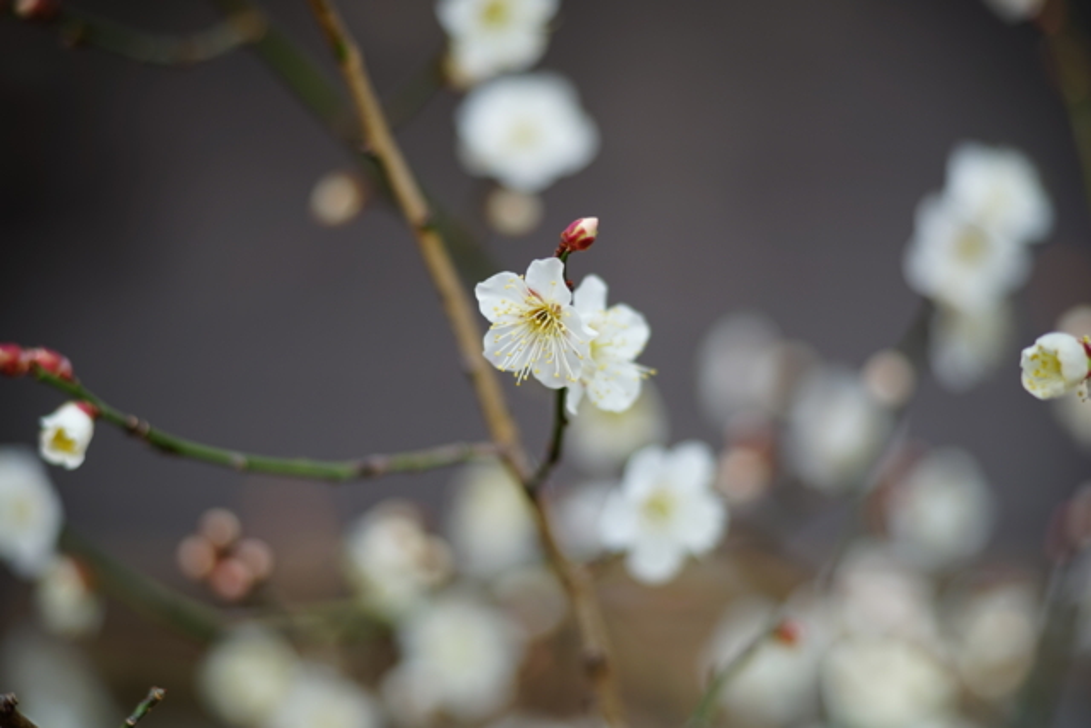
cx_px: 546
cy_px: 364
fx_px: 2576
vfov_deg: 16.1
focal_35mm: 85
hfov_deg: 23.9
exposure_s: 1/160
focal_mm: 85
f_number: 2.8
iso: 100
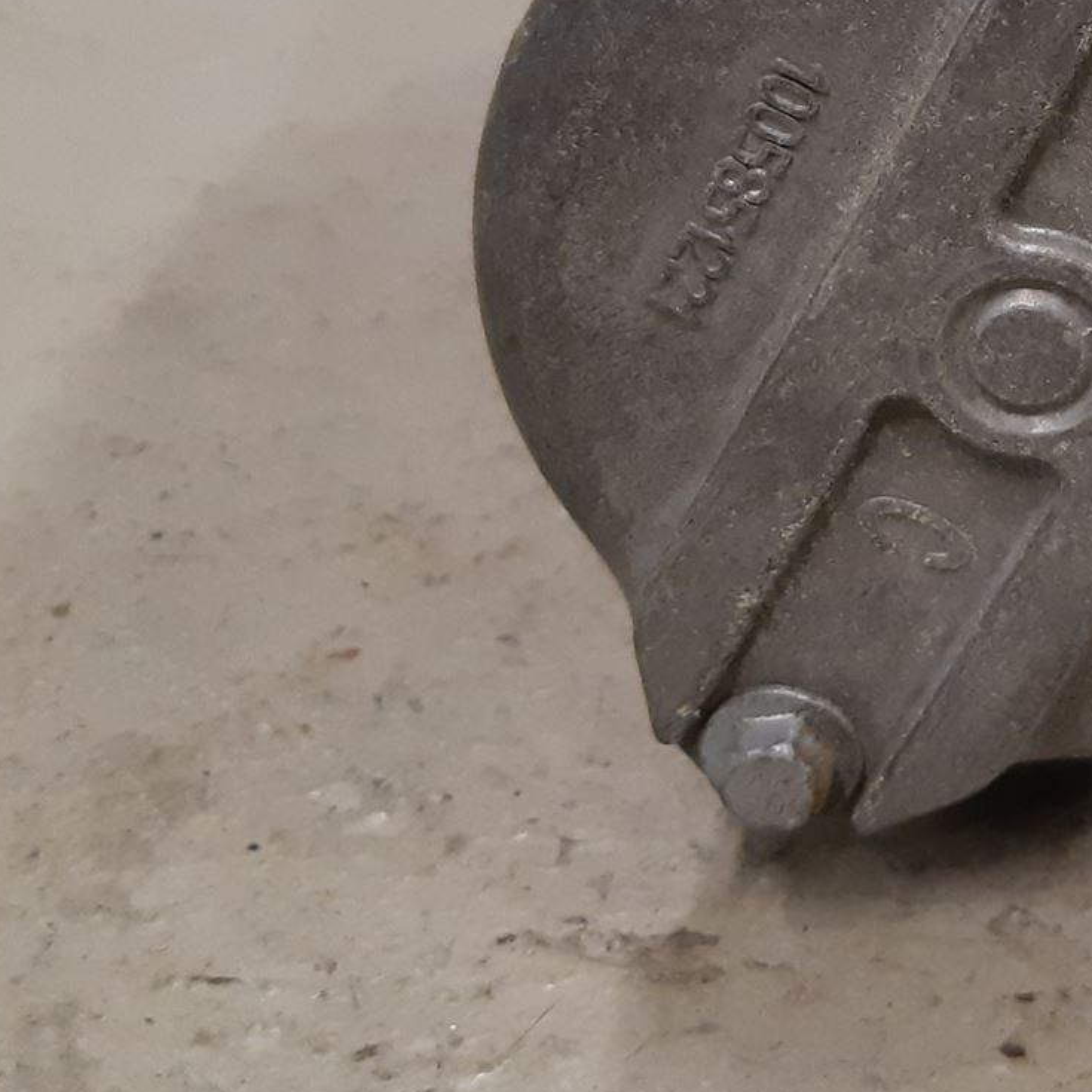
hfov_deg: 24.5
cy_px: 53
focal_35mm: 64
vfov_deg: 25.8
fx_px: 2284
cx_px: 1290
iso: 200
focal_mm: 3.93
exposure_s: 1/50
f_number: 1.7
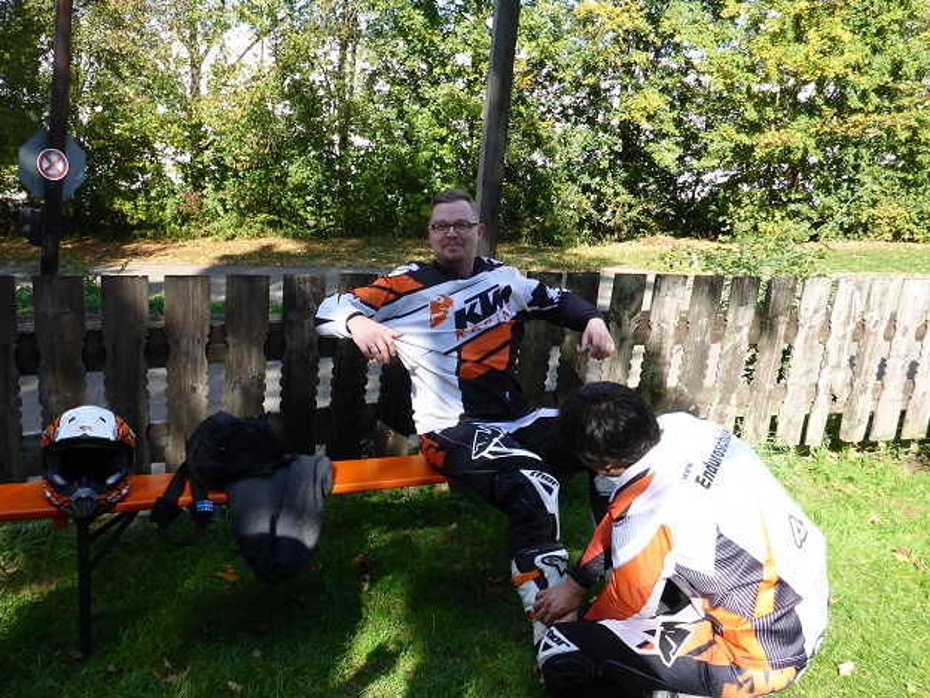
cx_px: 478
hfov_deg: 58.3
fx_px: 833
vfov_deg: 45.4
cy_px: 373
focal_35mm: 31
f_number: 3.3
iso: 100
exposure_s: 1/320
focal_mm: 4.9
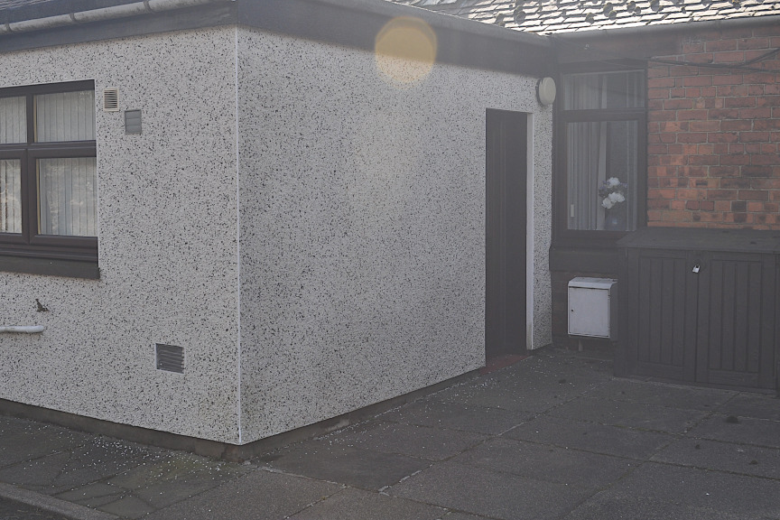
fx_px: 1018
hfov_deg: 41.9
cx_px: 372
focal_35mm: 47
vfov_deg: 28.6
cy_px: 229
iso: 200
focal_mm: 24
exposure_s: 1/320
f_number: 9
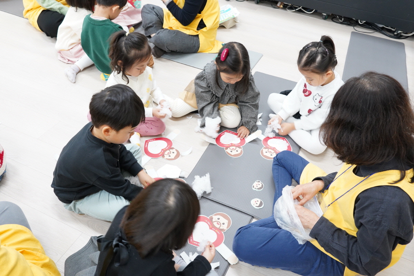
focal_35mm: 30
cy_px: 138
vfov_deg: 43.6
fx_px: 345
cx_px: 207
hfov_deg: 61.9
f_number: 6.3
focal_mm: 30
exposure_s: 1/30
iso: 2500
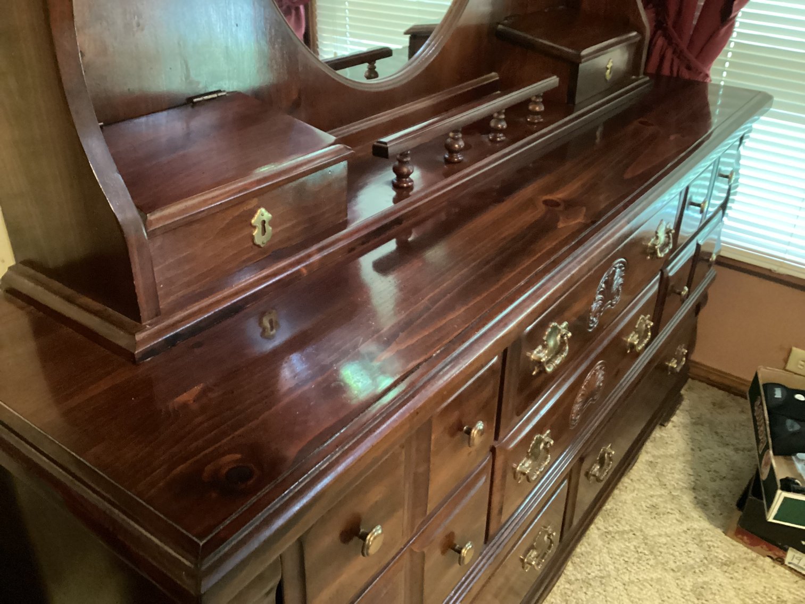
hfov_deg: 58.3
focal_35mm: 31
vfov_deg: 45.4
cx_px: 402
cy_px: 302
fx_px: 721
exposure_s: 1/17
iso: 800
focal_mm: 3.3
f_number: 2.4
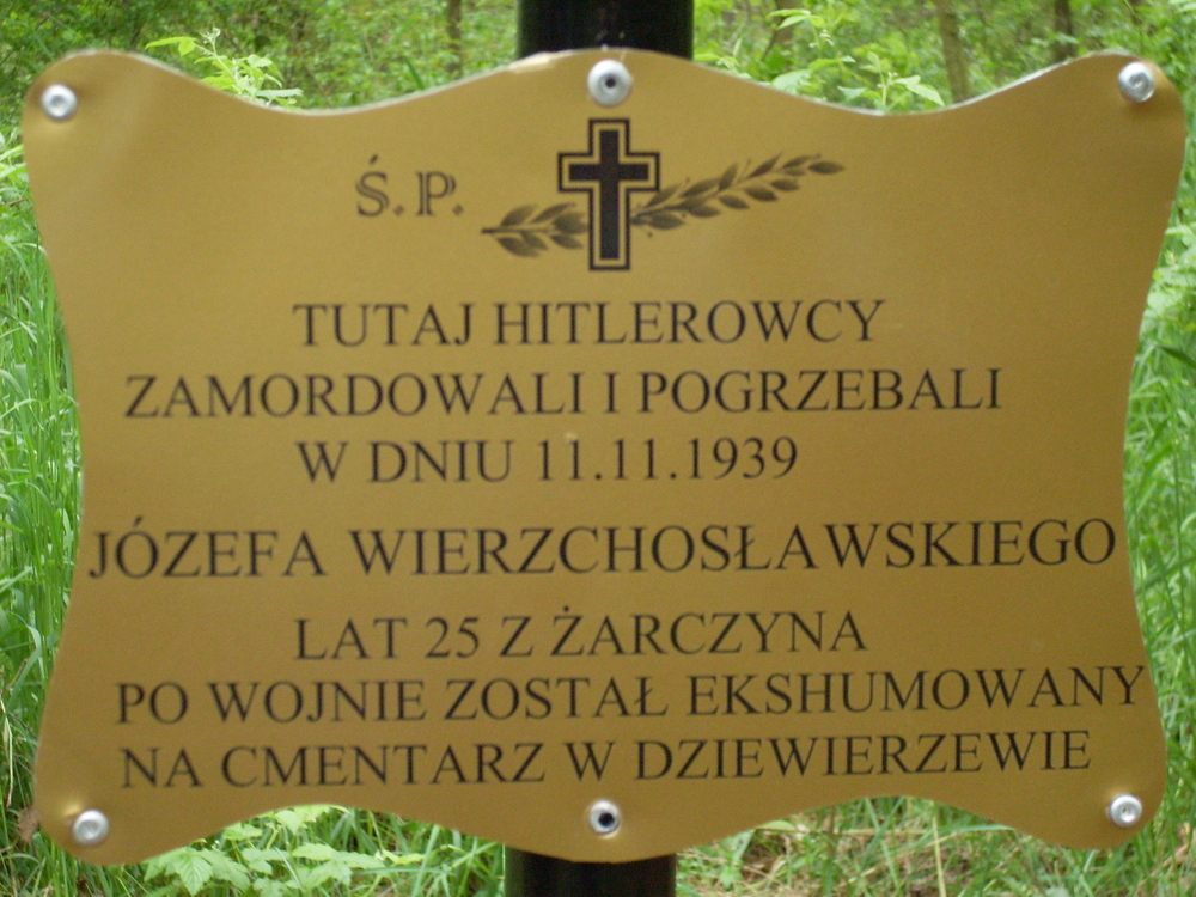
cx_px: 598
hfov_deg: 19.1
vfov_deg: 14.4
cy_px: 448
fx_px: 3559
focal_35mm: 103
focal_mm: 17.1
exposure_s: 1/60
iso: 120
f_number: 4.8
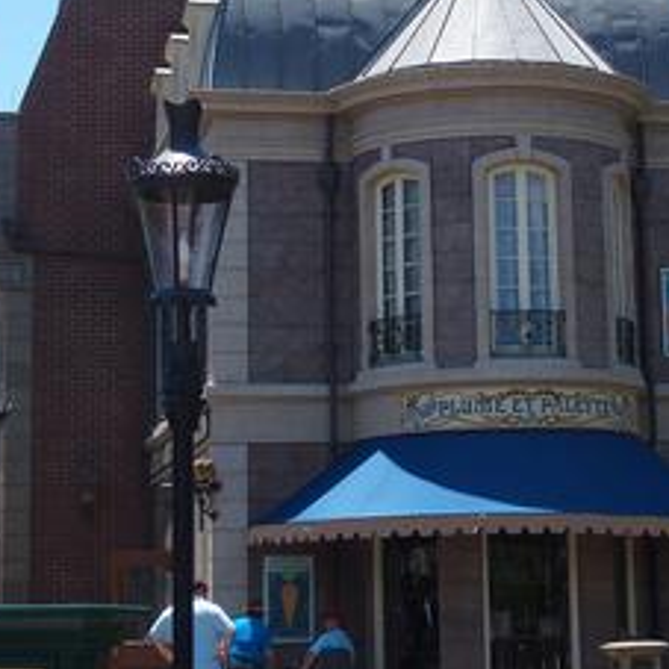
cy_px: 206
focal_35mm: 100
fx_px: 2187
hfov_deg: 17.4
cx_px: 404
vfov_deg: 17.3
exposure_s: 1/800
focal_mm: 12
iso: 100
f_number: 3.5
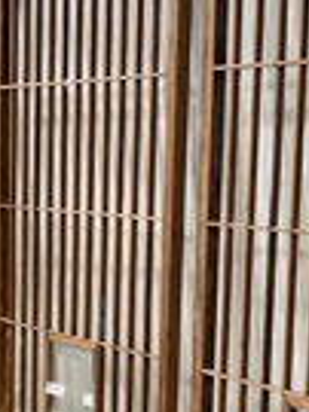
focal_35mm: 104
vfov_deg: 18.6
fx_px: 1240
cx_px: 124
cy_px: 363
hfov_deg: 14.2
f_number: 1.8
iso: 80
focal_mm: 3.99
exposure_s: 1/50
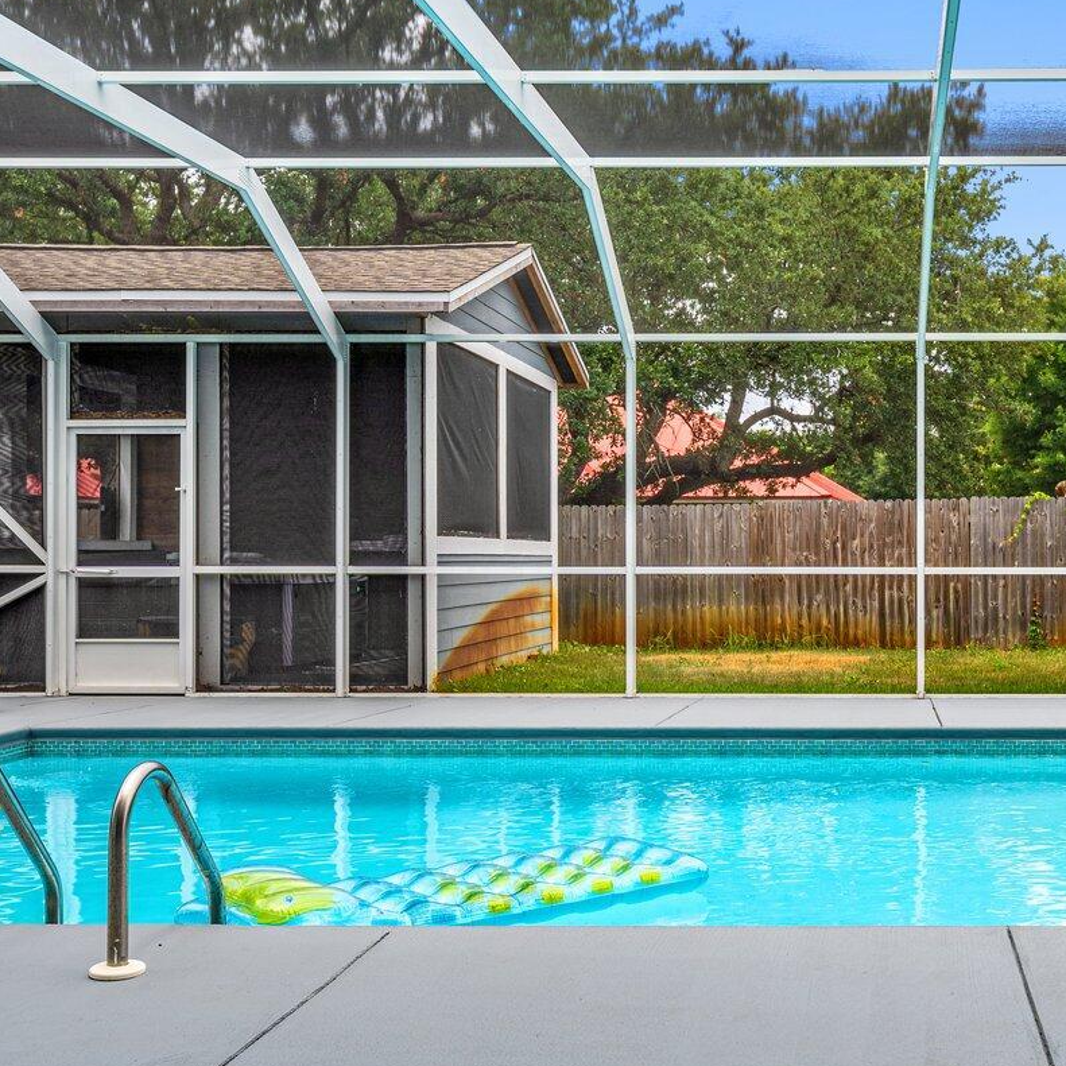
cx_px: 861
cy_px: 560
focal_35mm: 44
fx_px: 1533
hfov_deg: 36.9
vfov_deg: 38.3
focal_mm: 20
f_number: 9
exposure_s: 1/60
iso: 100
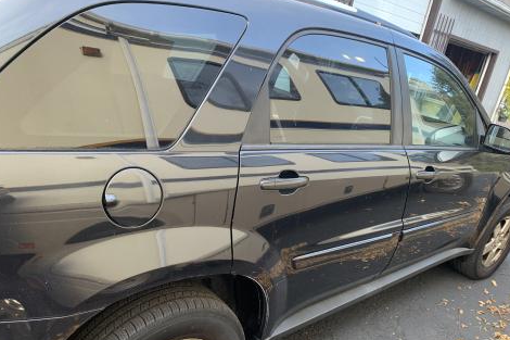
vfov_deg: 44.8
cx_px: 266
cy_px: 192
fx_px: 411
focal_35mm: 29
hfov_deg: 63.6
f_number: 1.8
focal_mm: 4.25
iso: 100
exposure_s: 1/60
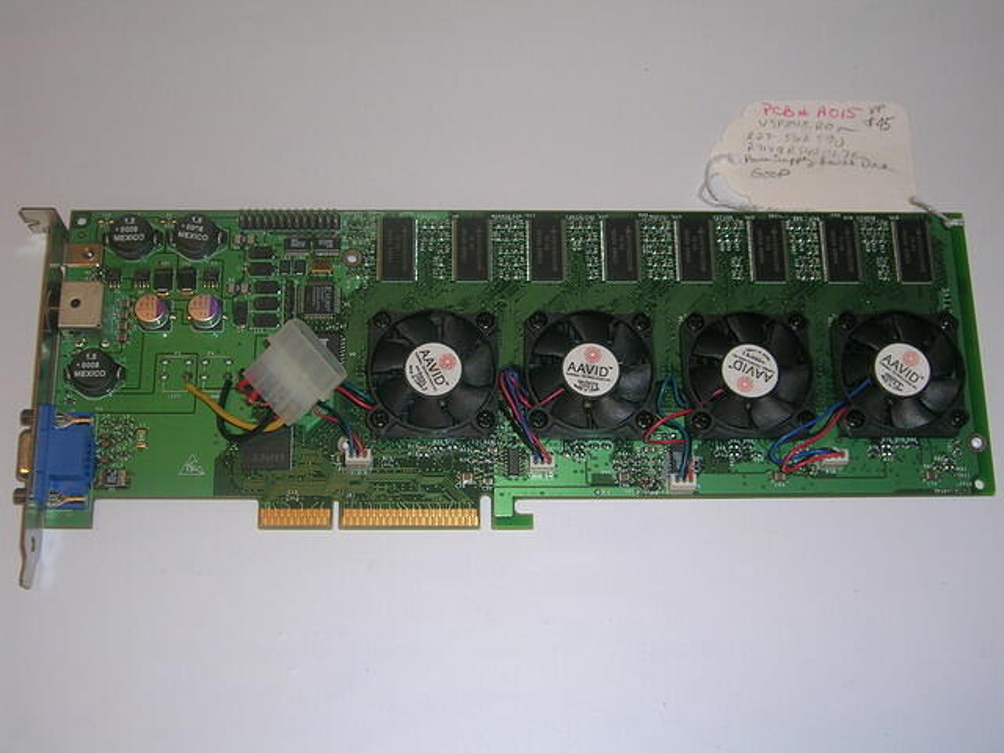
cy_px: 376
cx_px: 502
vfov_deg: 25.7
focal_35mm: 57
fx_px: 1653
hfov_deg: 33.8
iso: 50
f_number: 3.4
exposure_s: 1/60.1
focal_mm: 8.6
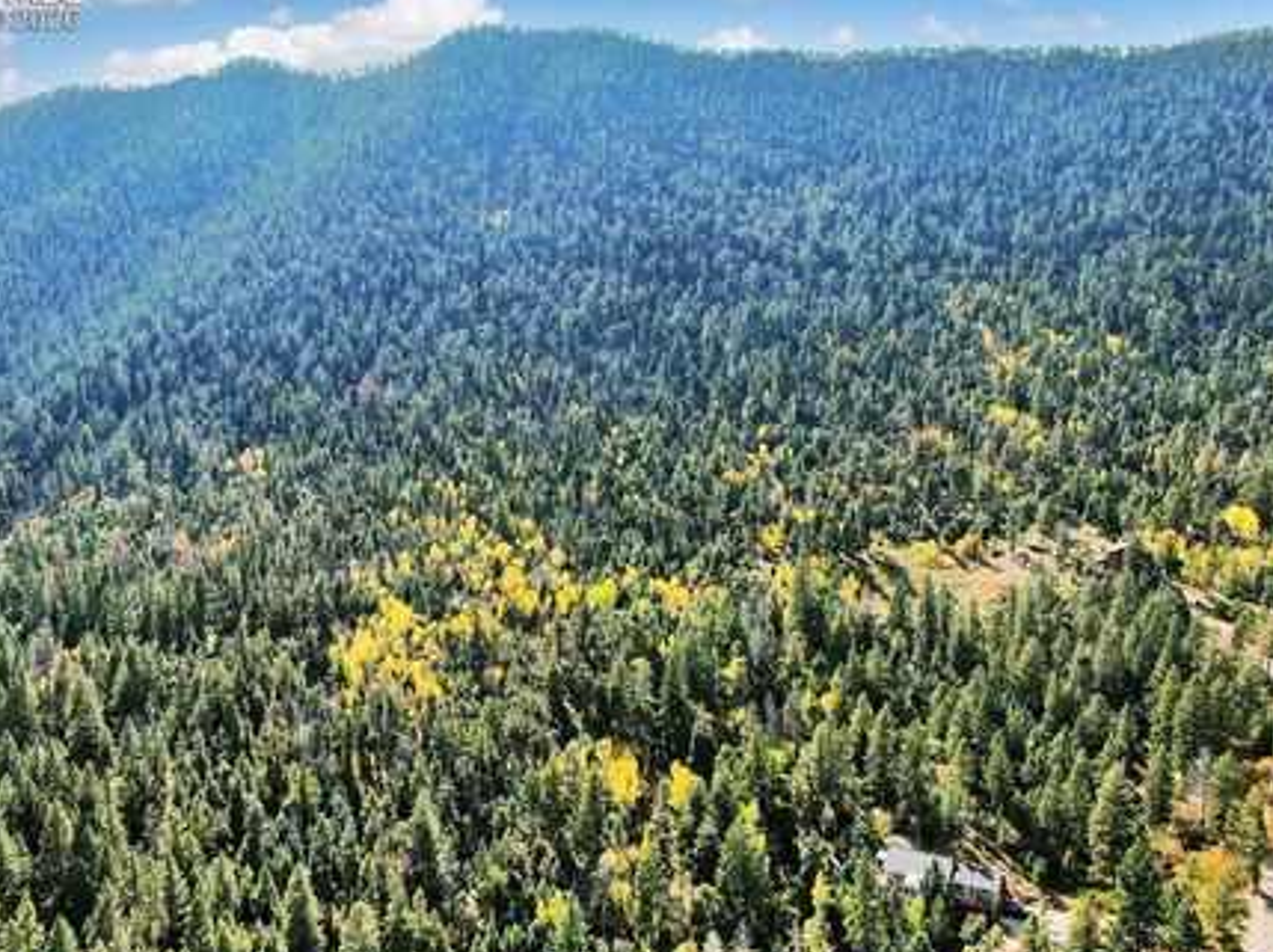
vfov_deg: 49.7
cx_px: 537
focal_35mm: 28
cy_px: 506
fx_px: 1029
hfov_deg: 63.1
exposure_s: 1/40
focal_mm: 4.39
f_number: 2.8
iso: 100
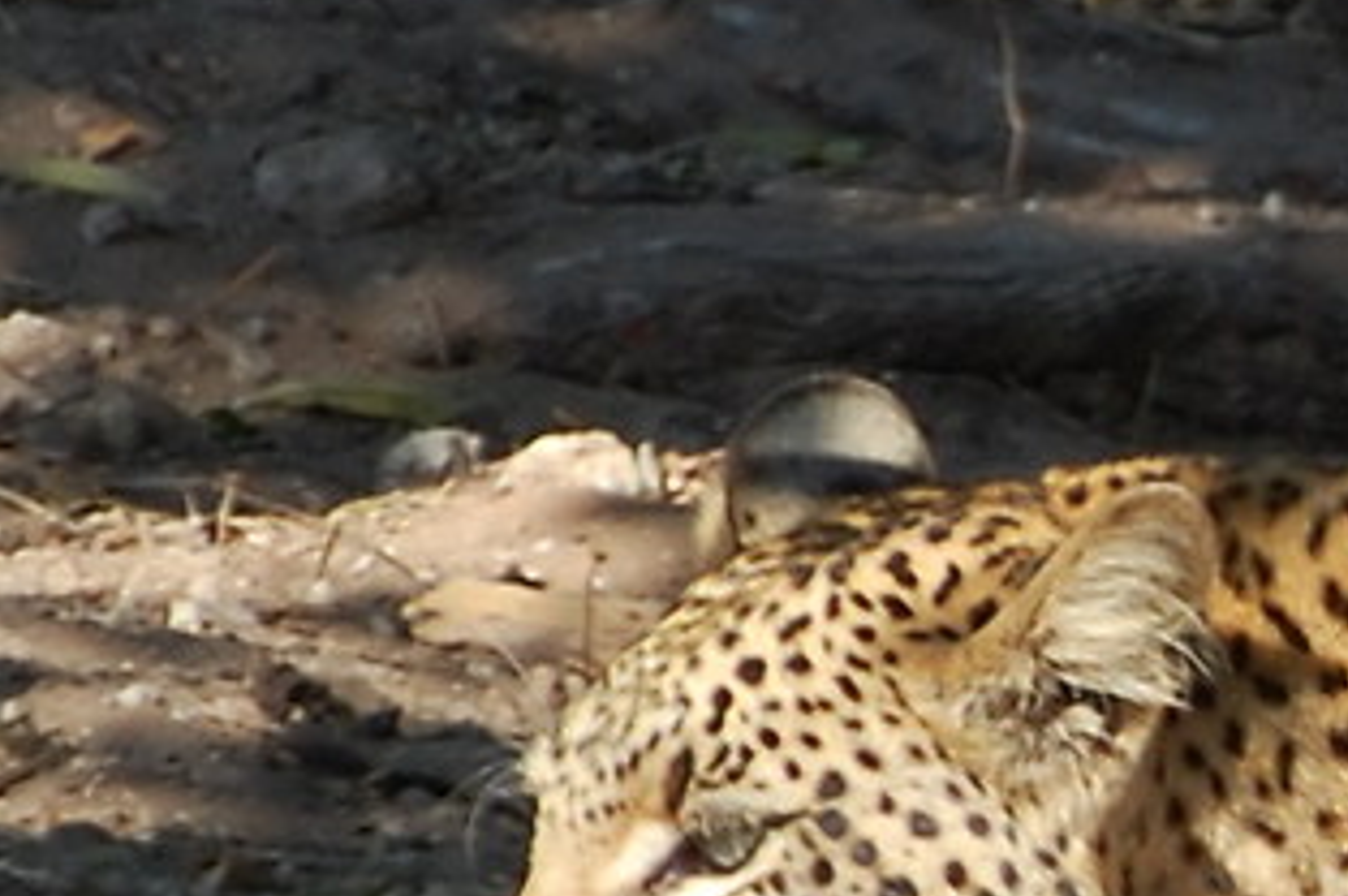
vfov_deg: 0.6
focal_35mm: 2300
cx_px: 2545
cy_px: 786
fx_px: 86031
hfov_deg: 0.9
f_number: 9
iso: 200
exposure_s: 1/160
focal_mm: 200
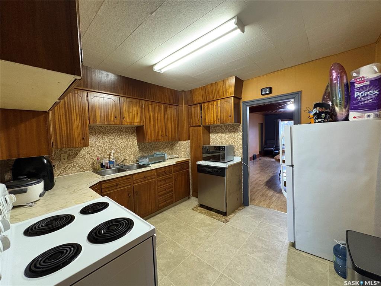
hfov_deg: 102.1
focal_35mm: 14
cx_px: 190
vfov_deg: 85.7
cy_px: 143
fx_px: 154
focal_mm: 2.22
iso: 640
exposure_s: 1/40
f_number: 2.2
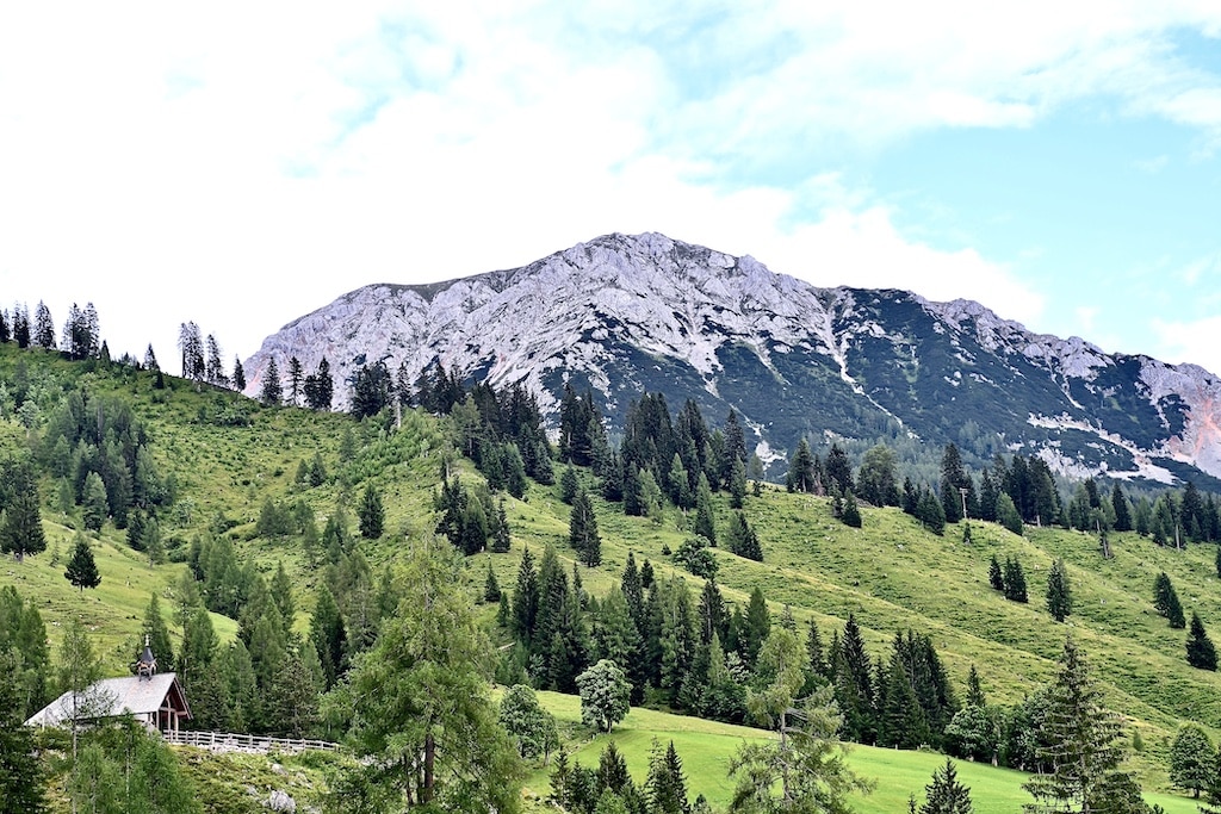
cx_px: 610
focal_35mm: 62
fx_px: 2103
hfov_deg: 32.4
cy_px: 407
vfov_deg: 21.9
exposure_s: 1/100
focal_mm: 62
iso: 100
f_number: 3.5
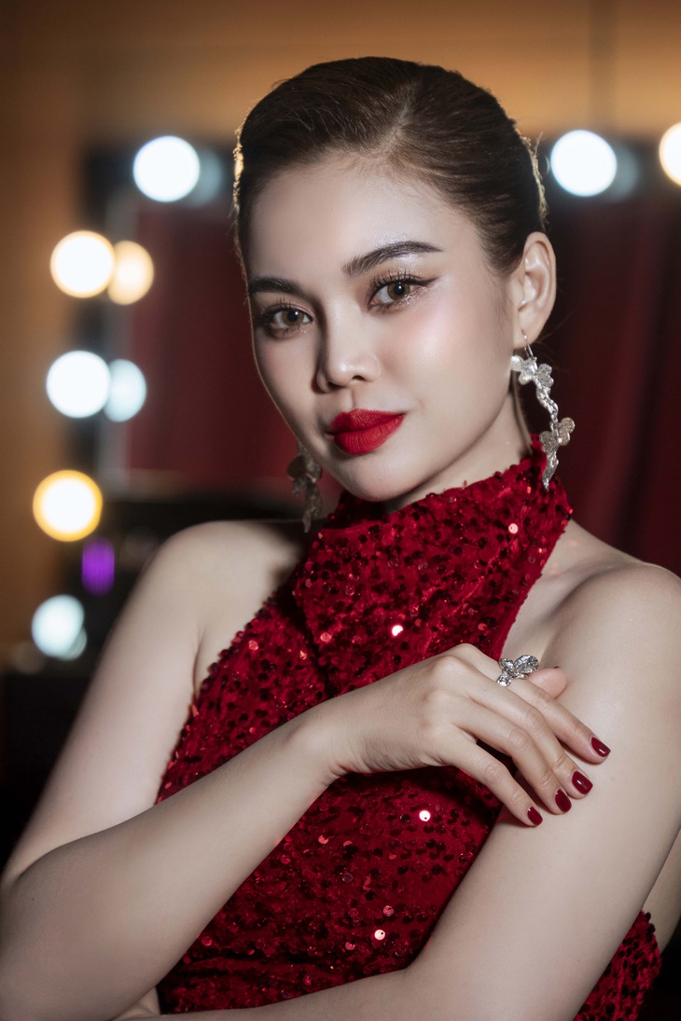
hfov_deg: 8.0
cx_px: 340
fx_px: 4880
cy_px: 510
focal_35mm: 172
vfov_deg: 11.9
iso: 500
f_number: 5.6
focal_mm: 172
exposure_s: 1/100
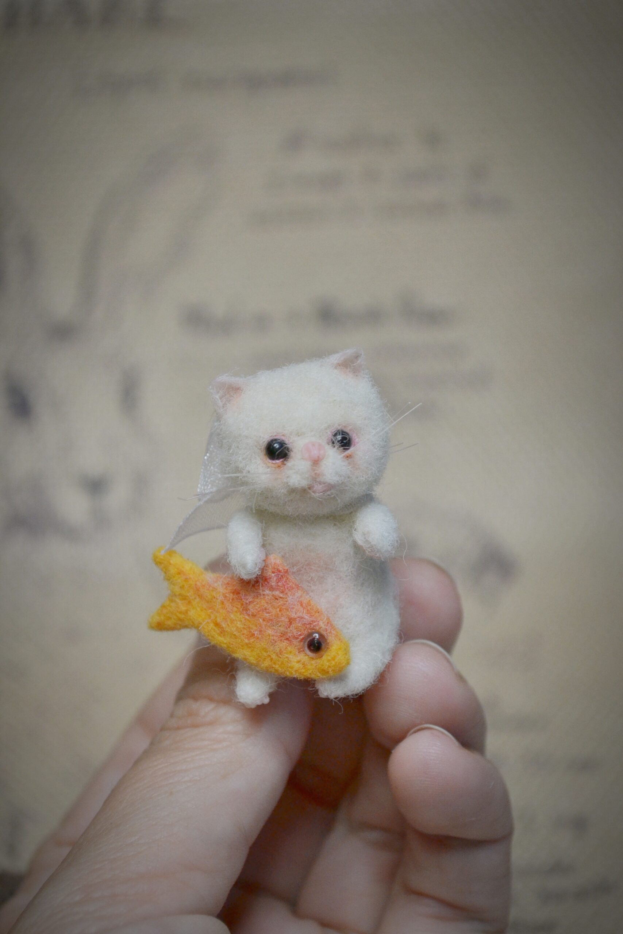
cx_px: 312
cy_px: 467
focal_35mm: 82
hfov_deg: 16.6
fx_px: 2141
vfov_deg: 24.6
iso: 800
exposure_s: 1/200
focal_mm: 55
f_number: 6.3
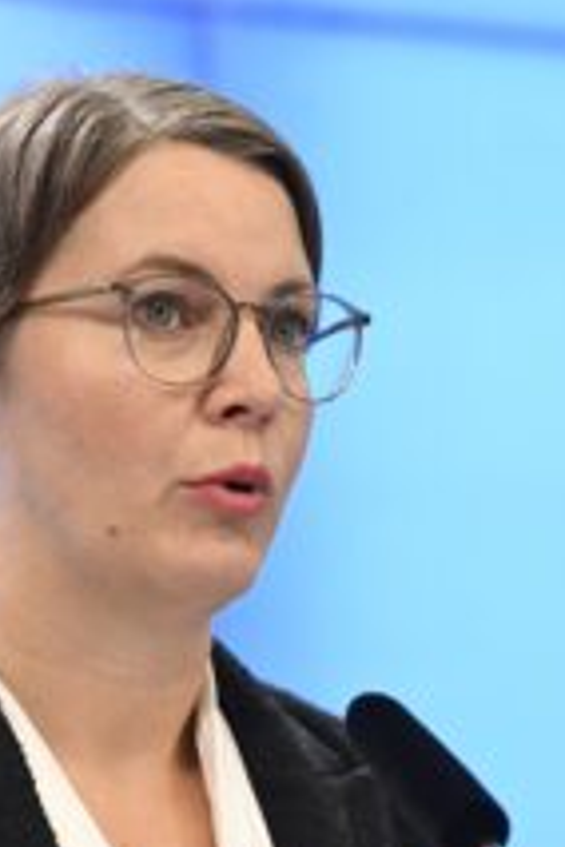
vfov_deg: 6.7
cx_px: 215
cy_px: 549
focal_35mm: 307
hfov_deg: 4.5
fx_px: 7227
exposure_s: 1/400
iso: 3200
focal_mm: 145
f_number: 4
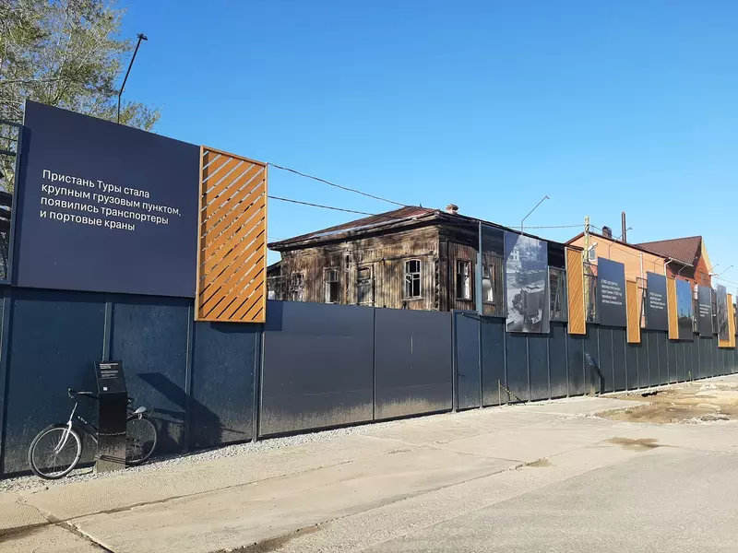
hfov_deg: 67.3
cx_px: 369
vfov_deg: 53.1
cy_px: 276
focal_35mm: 26
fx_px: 554
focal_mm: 3.93
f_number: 1.7
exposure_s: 1/1560
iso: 40
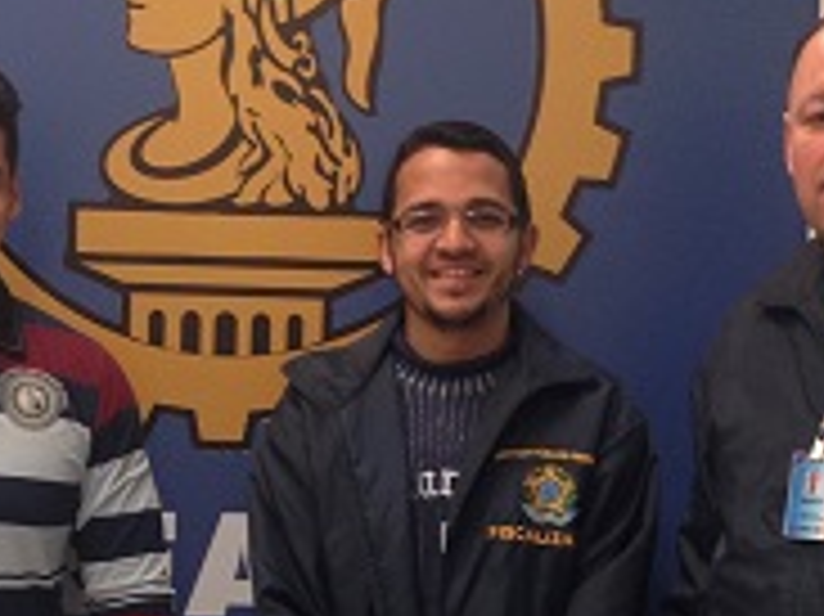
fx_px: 2617
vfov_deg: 13.2
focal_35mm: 110
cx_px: 293
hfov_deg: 17.9
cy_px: 645
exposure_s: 1/20
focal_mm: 4.12
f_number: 2.4
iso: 100
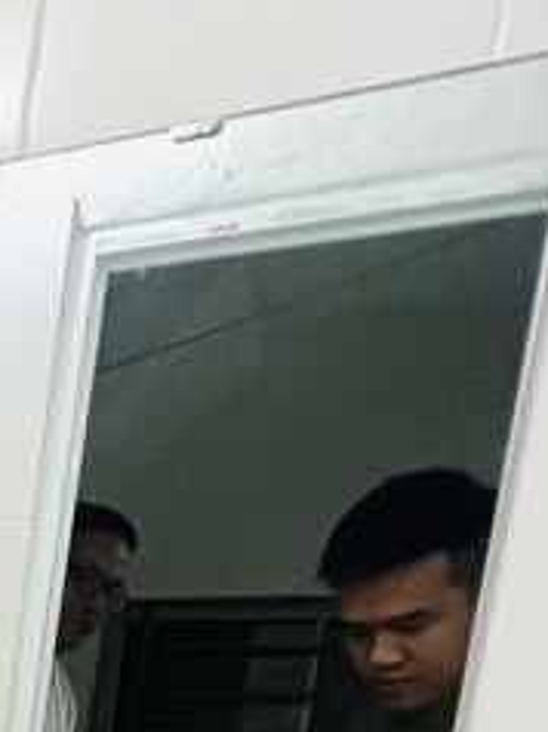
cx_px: -545
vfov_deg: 27.3
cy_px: 1006
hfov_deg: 18.0
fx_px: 1184
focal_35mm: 56
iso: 160
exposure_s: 1/50
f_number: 1.8
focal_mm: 1.57
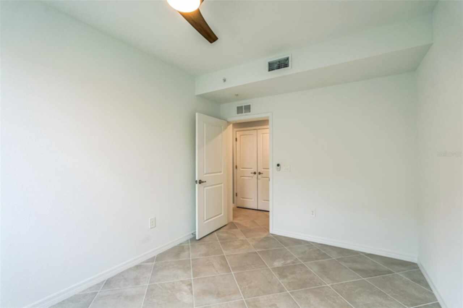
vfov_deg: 73.7
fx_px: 206
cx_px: 232
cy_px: 154
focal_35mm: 16
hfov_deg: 96.8
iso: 400
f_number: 8
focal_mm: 16
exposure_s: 1/30
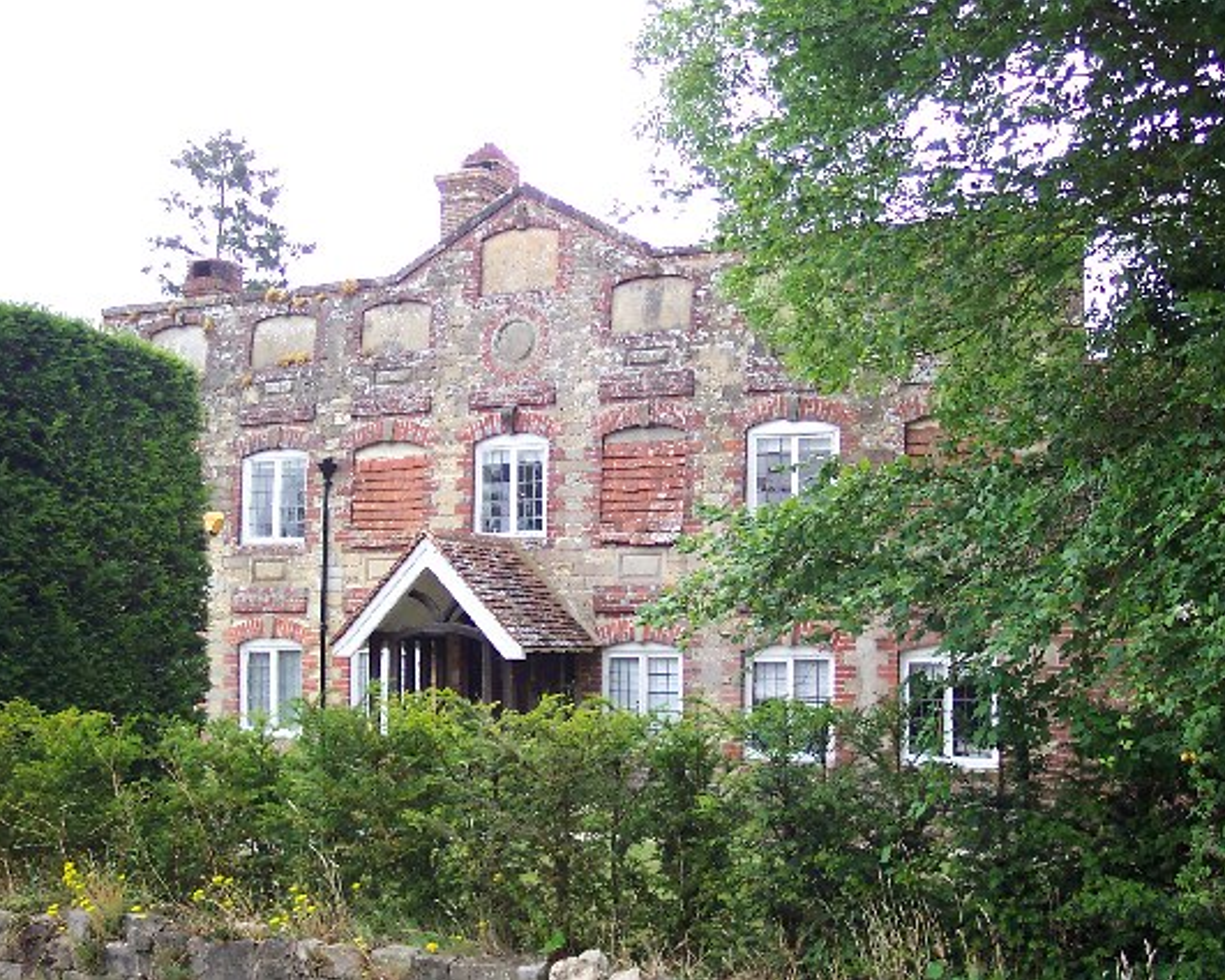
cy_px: 490
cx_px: 657
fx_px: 1559
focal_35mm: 43
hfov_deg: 42.9
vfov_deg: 34.9
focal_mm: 8
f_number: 2.8
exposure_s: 1/125
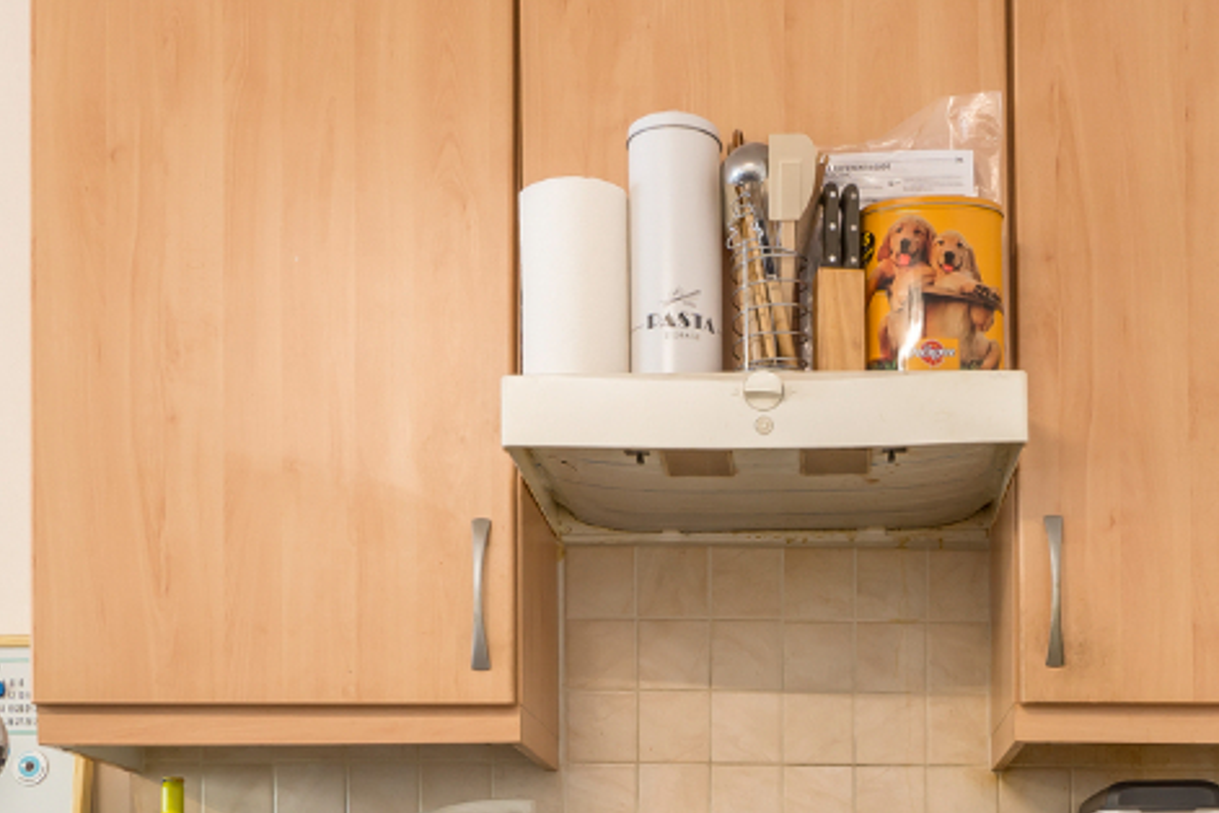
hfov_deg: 36.1
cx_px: 748
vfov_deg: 22.4
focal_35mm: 55
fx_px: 1862
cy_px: 1020
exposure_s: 1
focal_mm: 16
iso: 100
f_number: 10
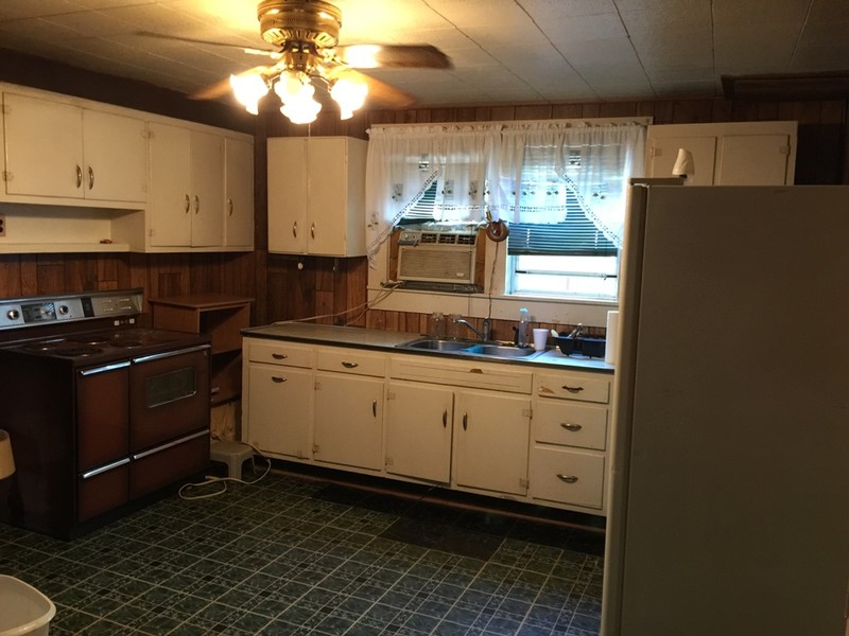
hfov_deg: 61.7
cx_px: 424
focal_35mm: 29
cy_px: 318
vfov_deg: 48.2
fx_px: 711
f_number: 2.2
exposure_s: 1/15
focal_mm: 4.15
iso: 125
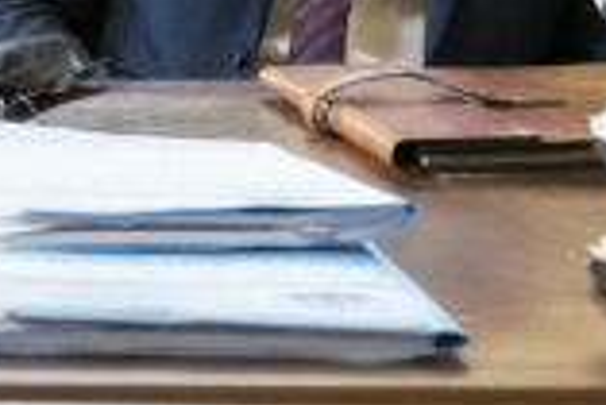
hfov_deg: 8.6
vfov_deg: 6.2
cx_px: -772
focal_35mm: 222
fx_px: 3740
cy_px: 106
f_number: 3.5
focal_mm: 34
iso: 5000
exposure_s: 1/100
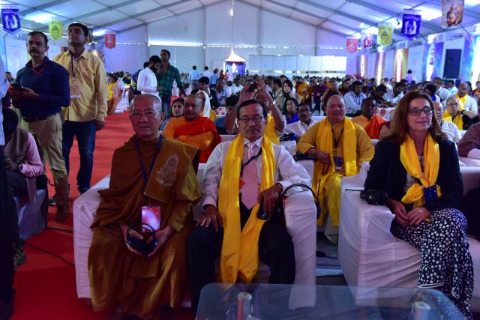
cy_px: 160
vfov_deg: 38.9
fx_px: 453
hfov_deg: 55.8
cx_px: 240
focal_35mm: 34
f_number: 4
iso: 2500
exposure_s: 1/80
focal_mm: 34
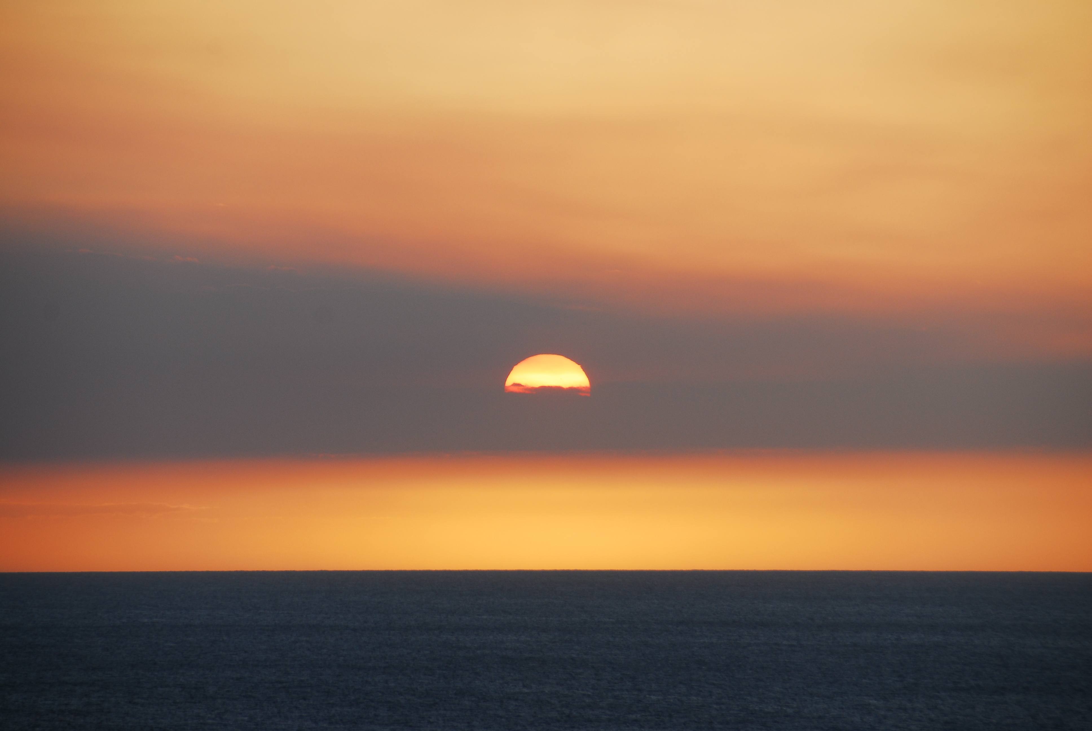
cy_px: 366
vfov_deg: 4.6
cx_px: 546
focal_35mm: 300
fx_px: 9111
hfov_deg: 6.9
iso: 200
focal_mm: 200
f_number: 8
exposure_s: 1/250
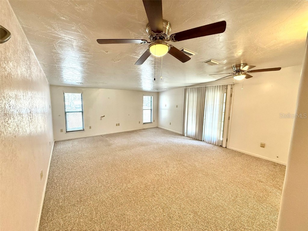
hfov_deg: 102.1
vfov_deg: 85.7
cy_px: 116
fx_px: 125
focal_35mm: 14
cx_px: 154
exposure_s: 1/120
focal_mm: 2.22
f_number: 2.2
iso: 250
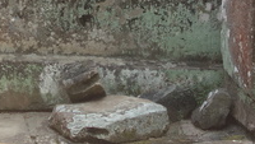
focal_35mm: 116
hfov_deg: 18.3
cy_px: -126
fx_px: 785
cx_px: 45
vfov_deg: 9.9
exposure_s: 1/100
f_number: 3.2
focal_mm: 10.4
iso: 125
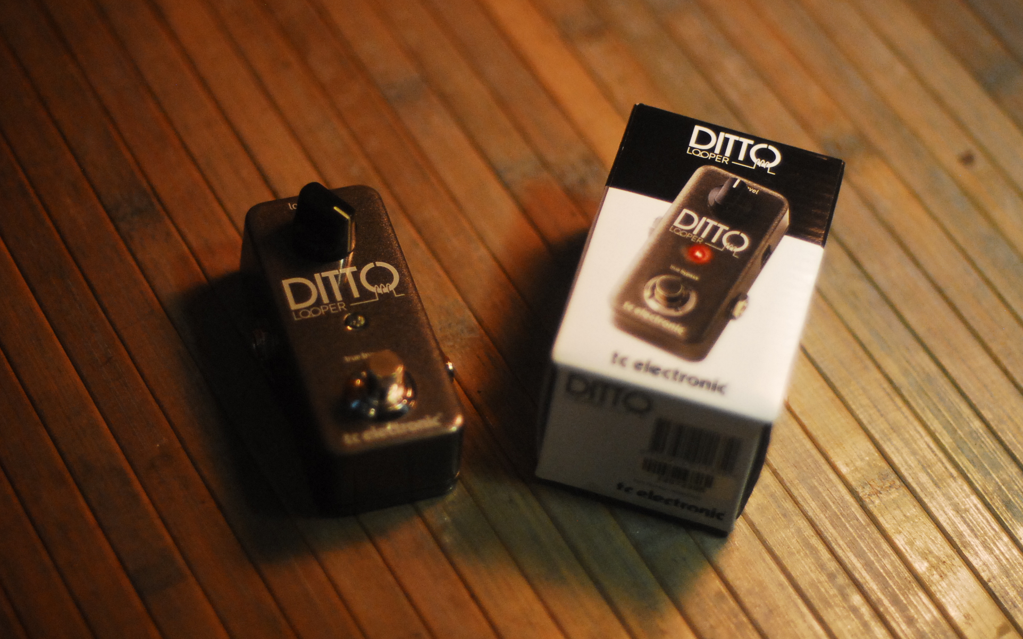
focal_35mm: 77
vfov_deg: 16.9
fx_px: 2147
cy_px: 298
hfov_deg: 26.8
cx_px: 512
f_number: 1.4
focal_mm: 50
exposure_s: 1/320
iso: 1250
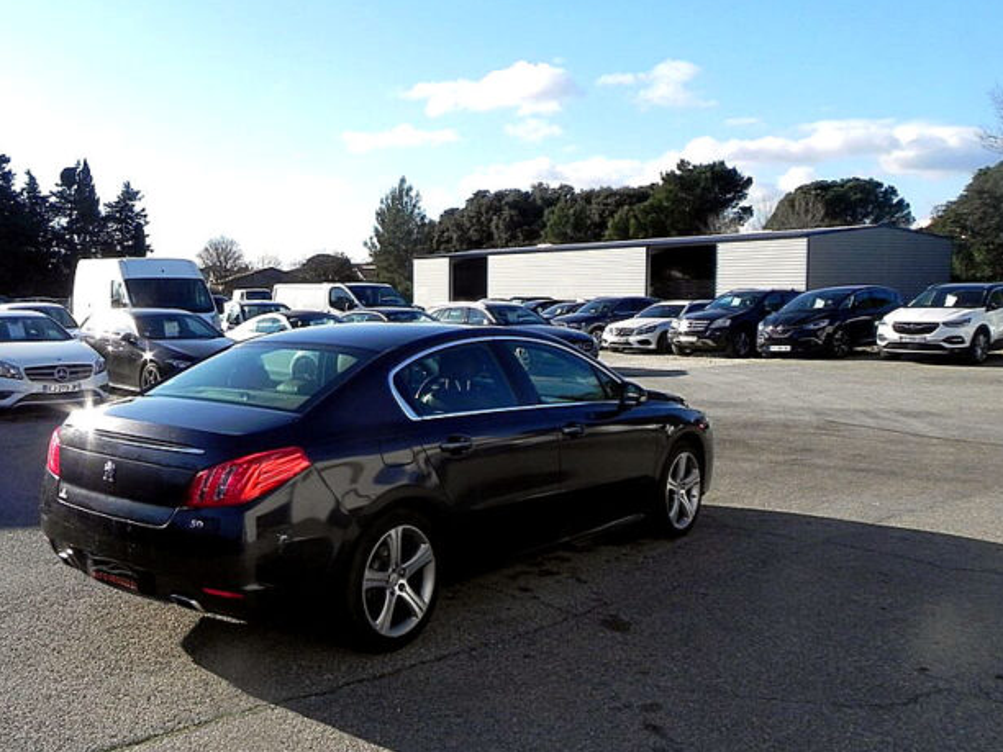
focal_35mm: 34
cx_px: 352
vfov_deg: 41.8
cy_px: 405
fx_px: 985
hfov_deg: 53.1
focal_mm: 4.6
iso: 160
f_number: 6.3
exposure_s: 1/370
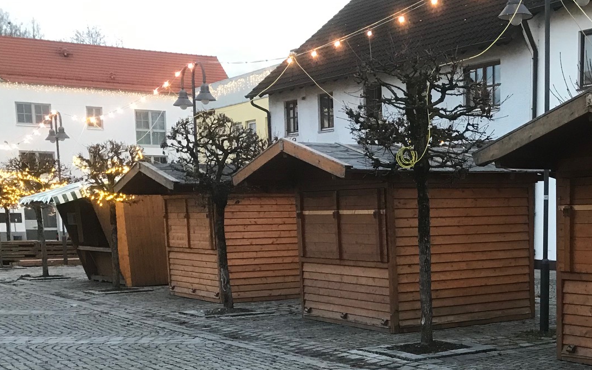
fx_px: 904
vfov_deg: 22.4
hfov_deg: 34.9
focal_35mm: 56
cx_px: 491
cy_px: 359
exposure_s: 1/17
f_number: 1.8
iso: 64
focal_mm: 3.99
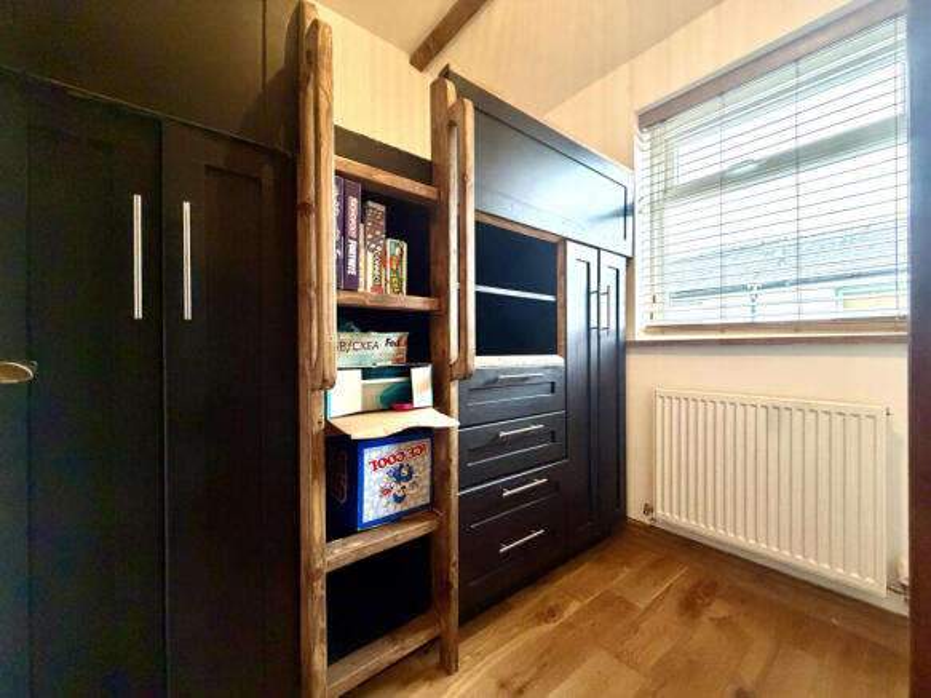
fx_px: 376
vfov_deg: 85.7
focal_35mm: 14
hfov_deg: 102.1
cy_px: 349
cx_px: 466
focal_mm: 2.22
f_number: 2.2
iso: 640
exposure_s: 1/50
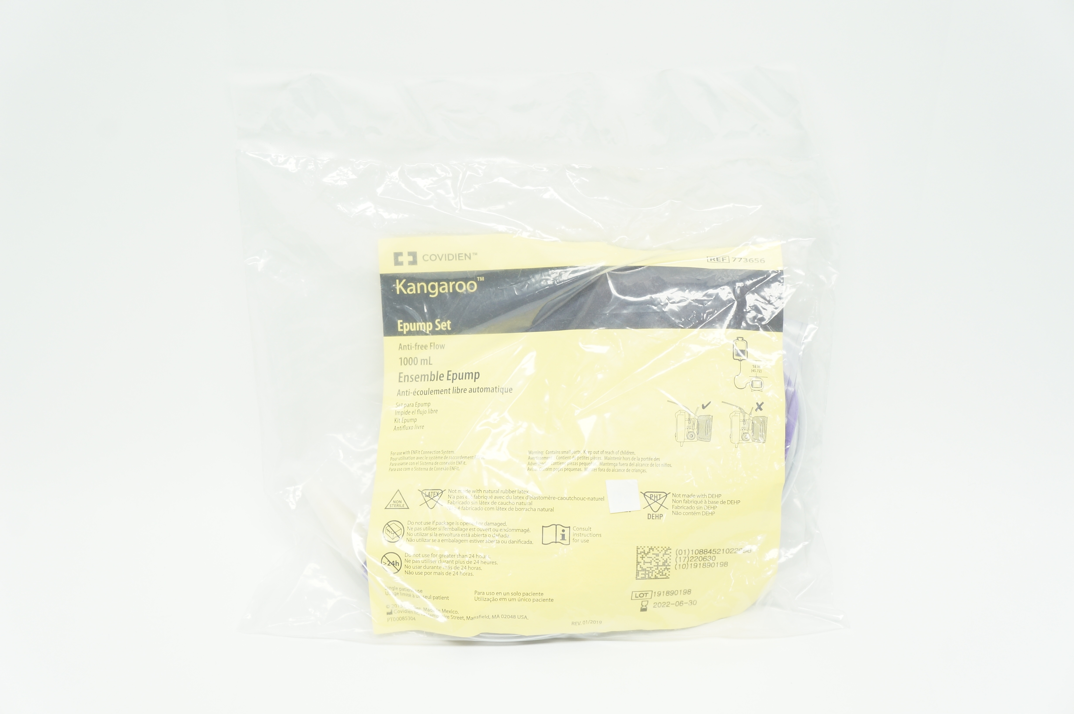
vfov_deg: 25.7
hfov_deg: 37.9
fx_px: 1565
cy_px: 357
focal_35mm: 52
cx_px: 537
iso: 400
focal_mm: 35
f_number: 8
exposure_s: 1/30
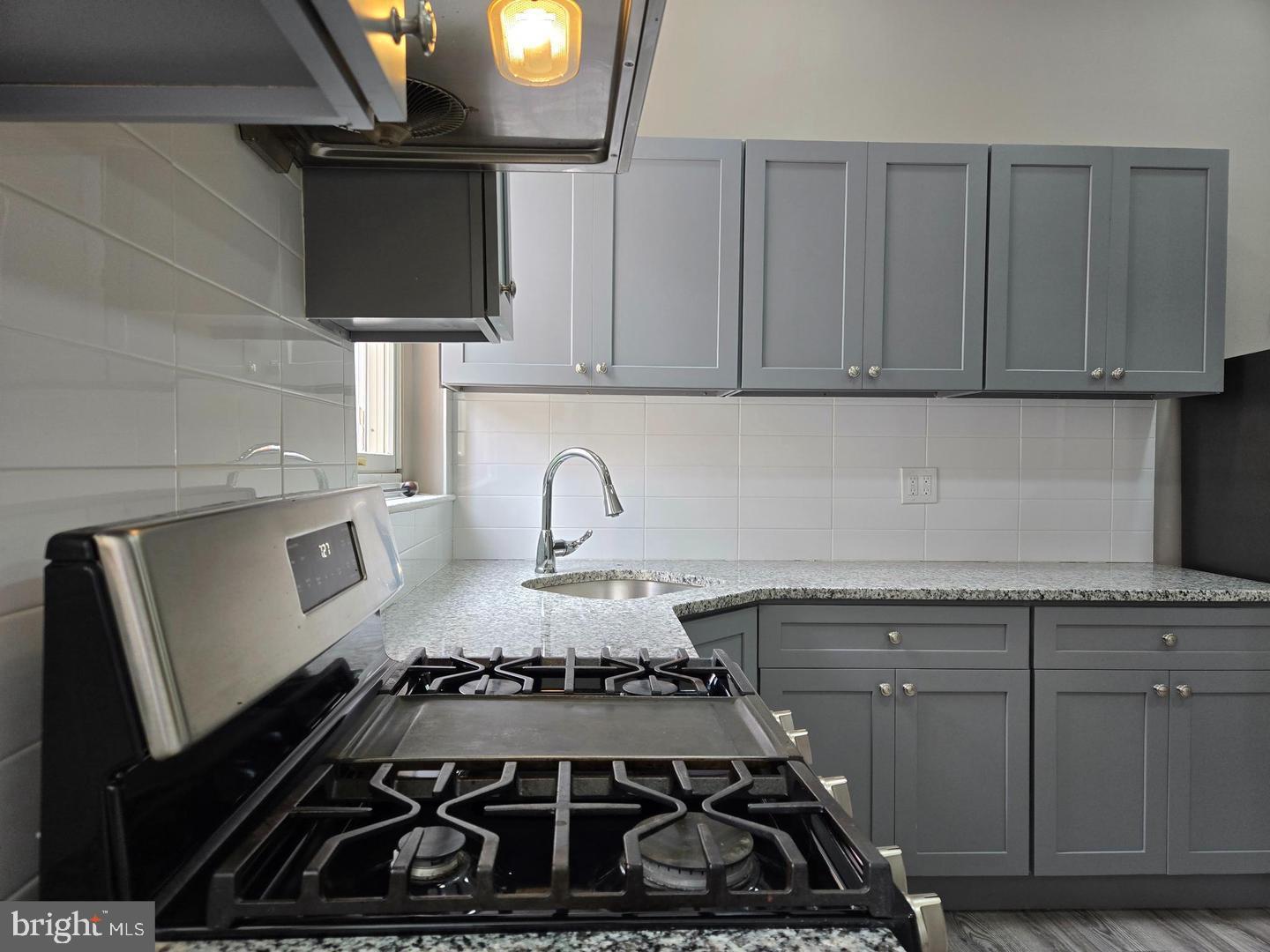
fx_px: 844
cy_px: 476
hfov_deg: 73.9
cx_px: 635
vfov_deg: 58.9
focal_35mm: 23
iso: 80
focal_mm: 5.4
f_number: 1.8
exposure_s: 1/120
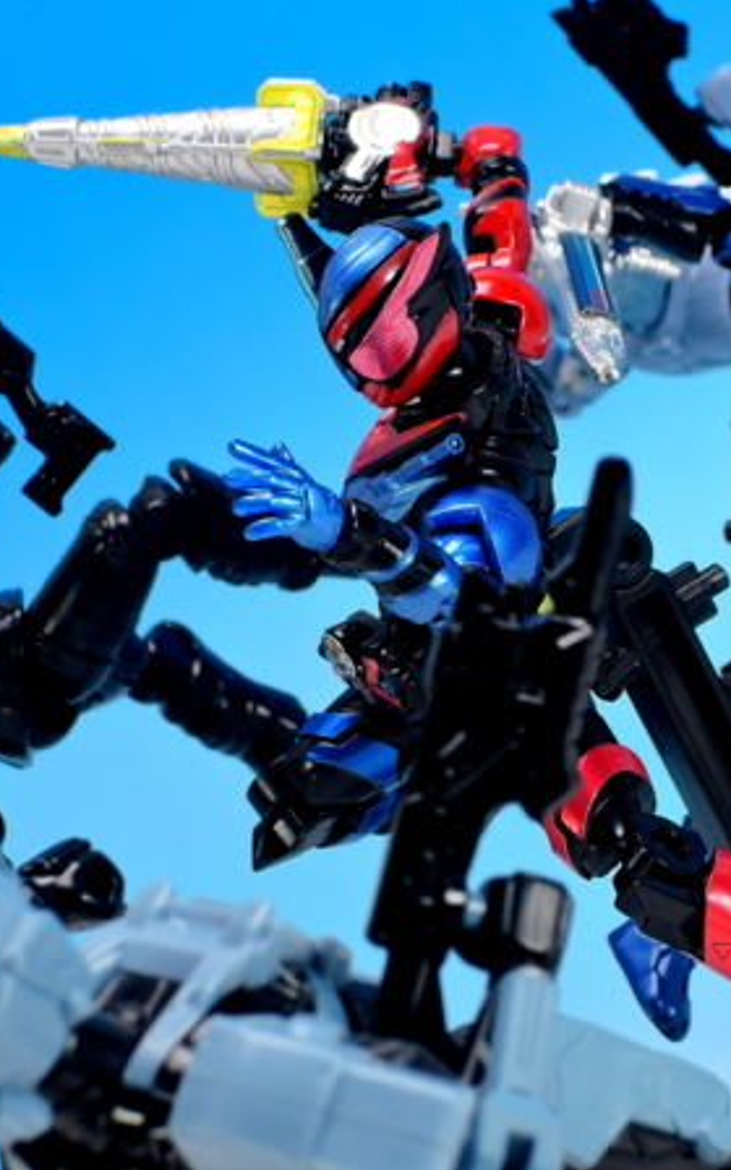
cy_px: 585
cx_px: 535
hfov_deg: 9.7
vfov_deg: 15.5
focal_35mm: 135
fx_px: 4303
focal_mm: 20.2
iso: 80
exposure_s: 1
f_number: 7.1
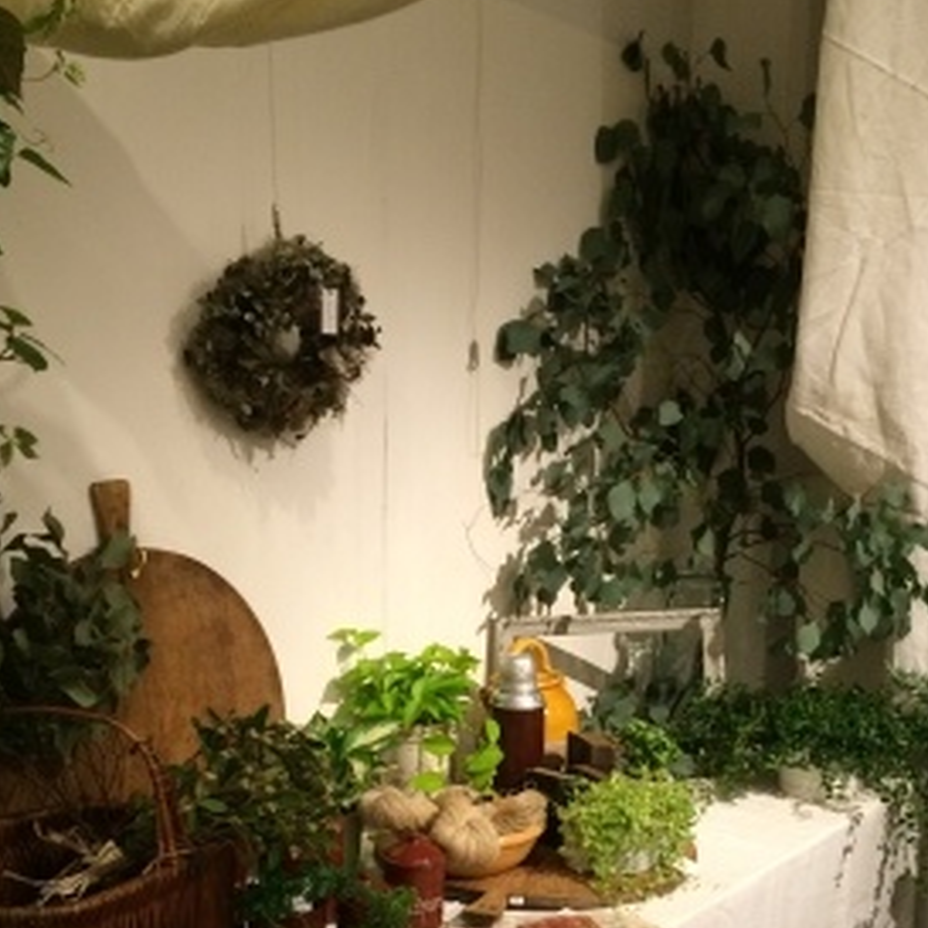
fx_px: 1365
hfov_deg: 37.4
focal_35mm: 45
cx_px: 547
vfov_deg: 36.3
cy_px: 741
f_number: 2.2
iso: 200
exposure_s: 1/33
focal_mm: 4.15
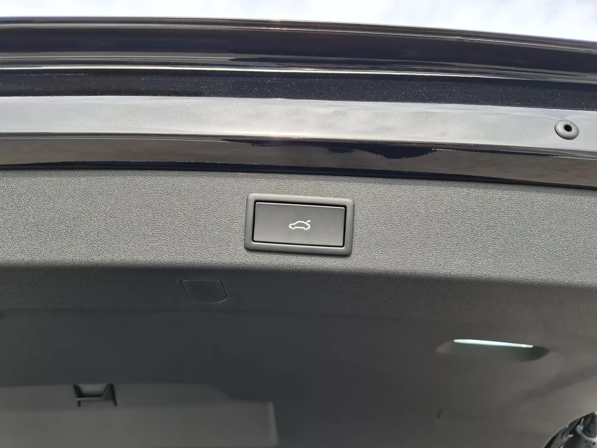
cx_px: 298
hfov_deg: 73.9
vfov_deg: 58.9
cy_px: 224
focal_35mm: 23
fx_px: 397
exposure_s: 1/299
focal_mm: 5.54
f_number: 1.8
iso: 50
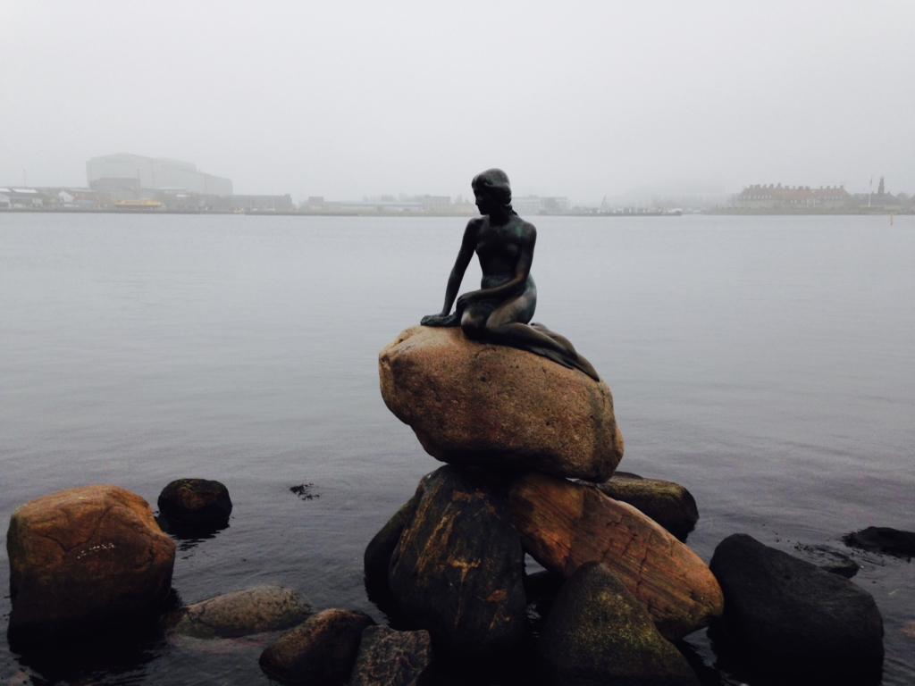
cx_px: 458
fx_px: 872
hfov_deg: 55.4
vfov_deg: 42.9
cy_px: 343
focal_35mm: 33
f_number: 2.4
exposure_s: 1/123
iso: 50
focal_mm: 4.12
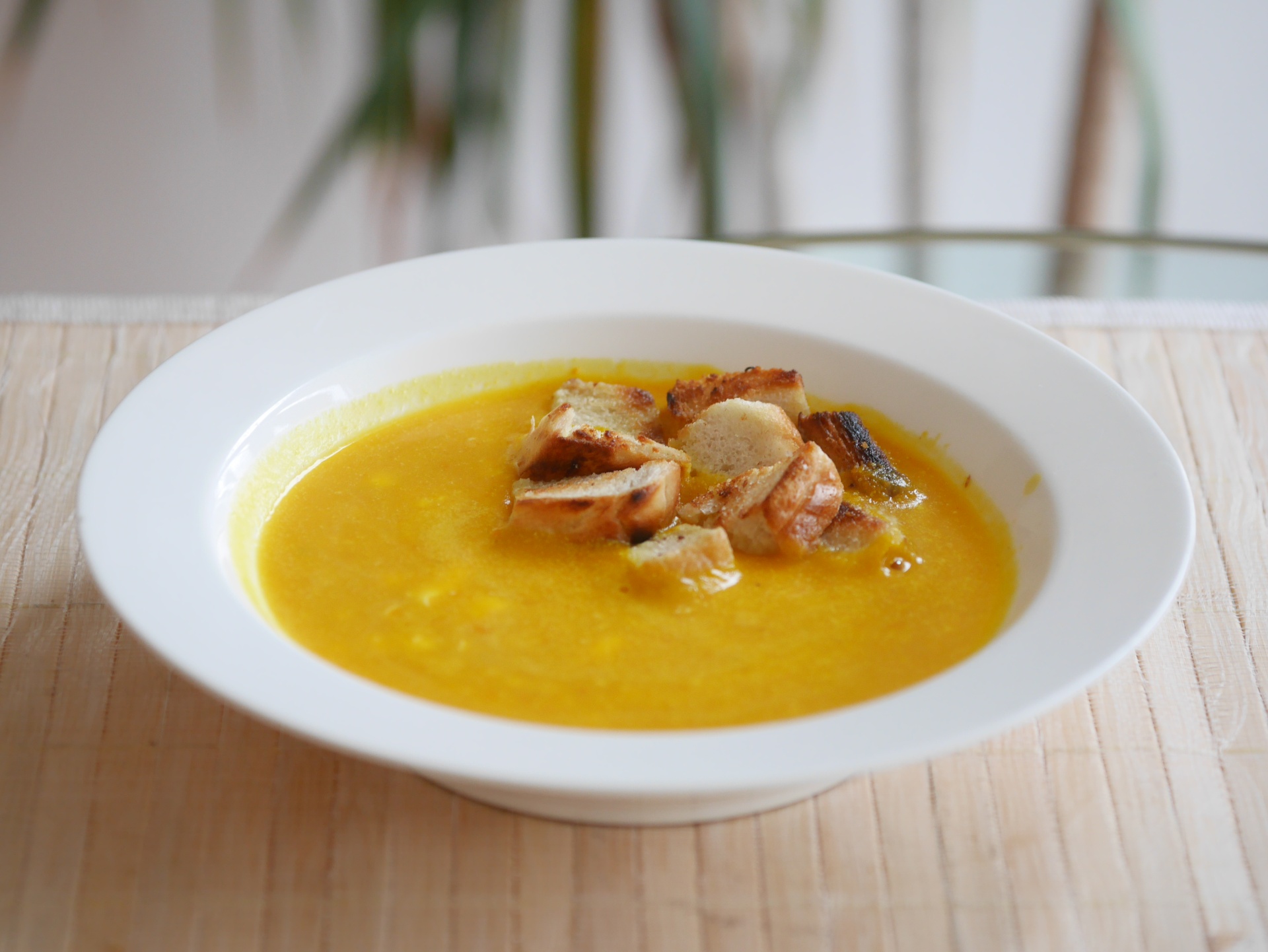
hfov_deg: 16.4
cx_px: 634
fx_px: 4398
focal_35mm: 120
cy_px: 476
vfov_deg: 12.4
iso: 500
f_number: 2.8
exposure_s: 1/125
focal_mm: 60
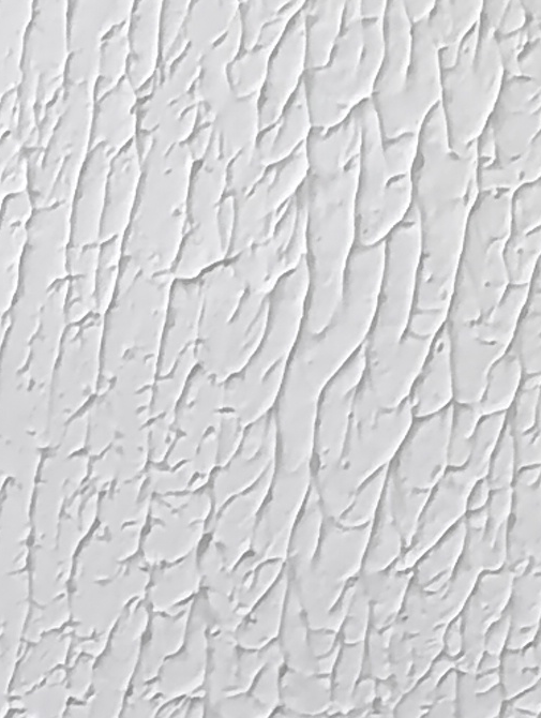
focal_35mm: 140
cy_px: 2090
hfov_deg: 9.3
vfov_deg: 10.4
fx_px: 2908
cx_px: -828
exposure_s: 1/40
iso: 1000
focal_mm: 6.14
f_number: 1.6
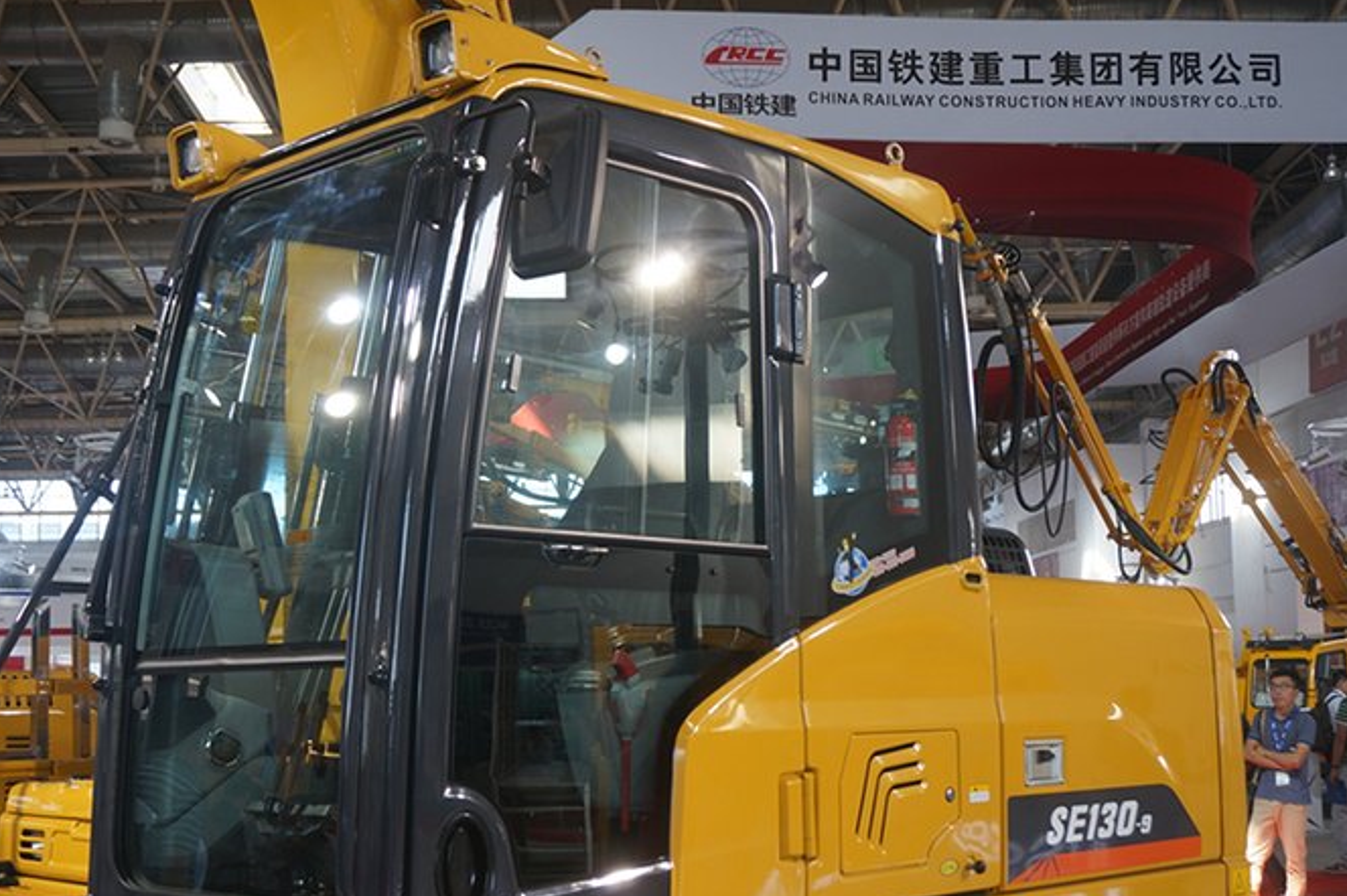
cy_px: 534
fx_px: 1758
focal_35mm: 47
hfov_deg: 41.9
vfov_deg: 28.6
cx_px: 617
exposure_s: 1/60
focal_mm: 26
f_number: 4.5
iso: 250
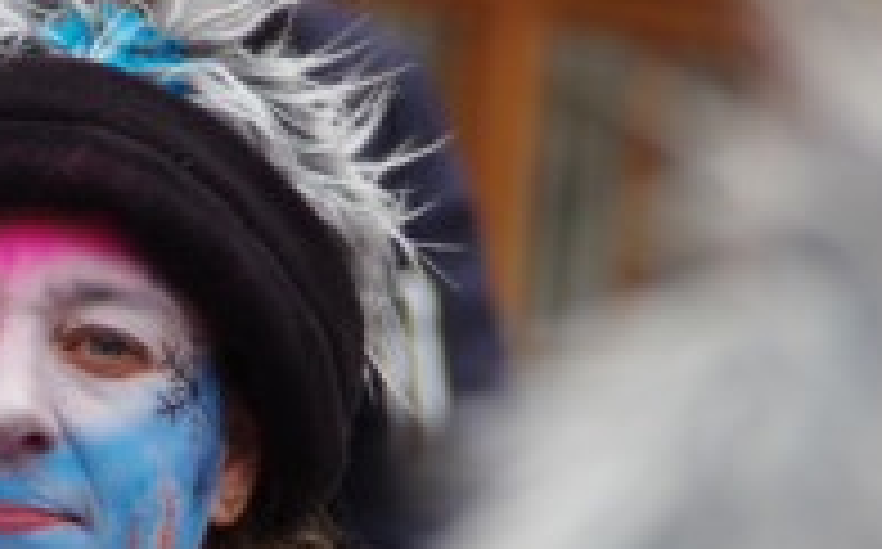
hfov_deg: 2.7
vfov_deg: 1.7
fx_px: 18704
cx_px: 130
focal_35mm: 779
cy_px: 452
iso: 800
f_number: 6.3
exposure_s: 1/250
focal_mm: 200
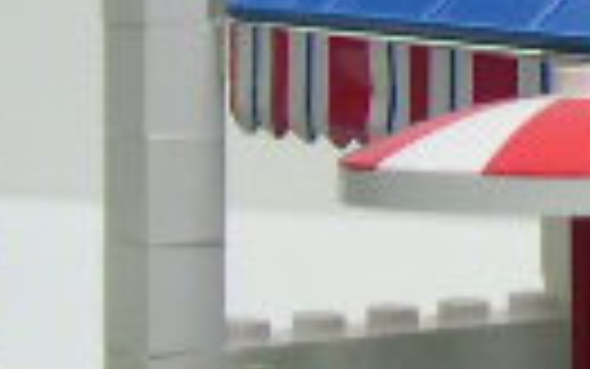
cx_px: 1194
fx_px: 3169
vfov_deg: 6.6
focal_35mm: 197
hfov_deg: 9.9
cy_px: -202
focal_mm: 6
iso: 100
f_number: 2.8
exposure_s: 1/10
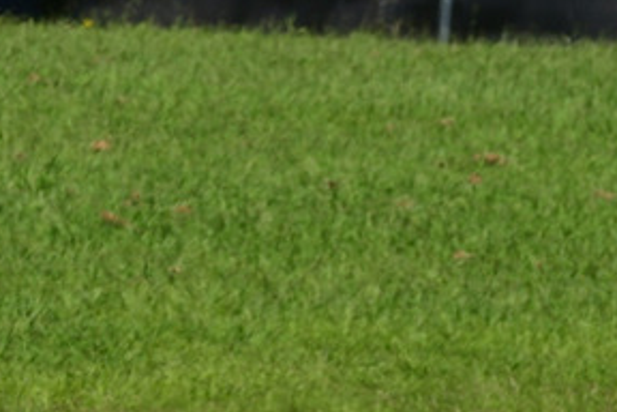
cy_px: 436
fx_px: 22844
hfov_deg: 1.5
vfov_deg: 1.0
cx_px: -204
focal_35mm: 1333
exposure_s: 1/640
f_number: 11
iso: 320
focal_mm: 320
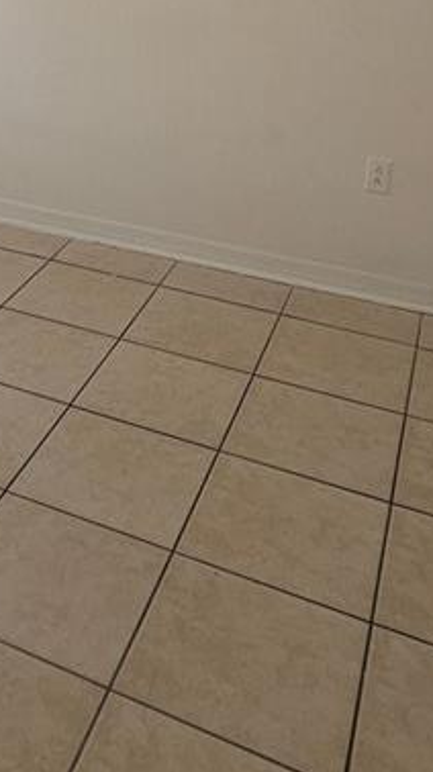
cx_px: -27
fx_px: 921
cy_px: 8
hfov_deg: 24.9
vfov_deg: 40.2
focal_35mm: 45
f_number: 2.2
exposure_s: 1/320
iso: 50
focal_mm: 2.2
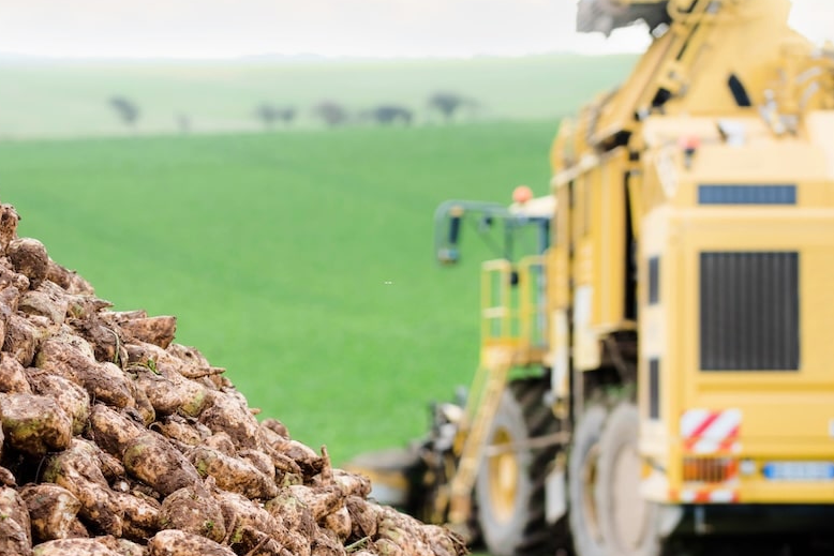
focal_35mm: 162
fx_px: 3753
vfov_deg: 8.5
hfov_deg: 12.6
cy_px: 381
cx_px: 233
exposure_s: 1/320
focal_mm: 105
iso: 320
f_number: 4.5
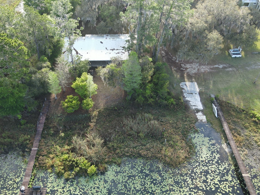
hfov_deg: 56.5
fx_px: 240
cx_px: 108
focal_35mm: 32
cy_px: 97
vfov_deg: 44.2
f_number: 2.8
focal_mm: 4.5
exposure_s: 1/60
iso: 100
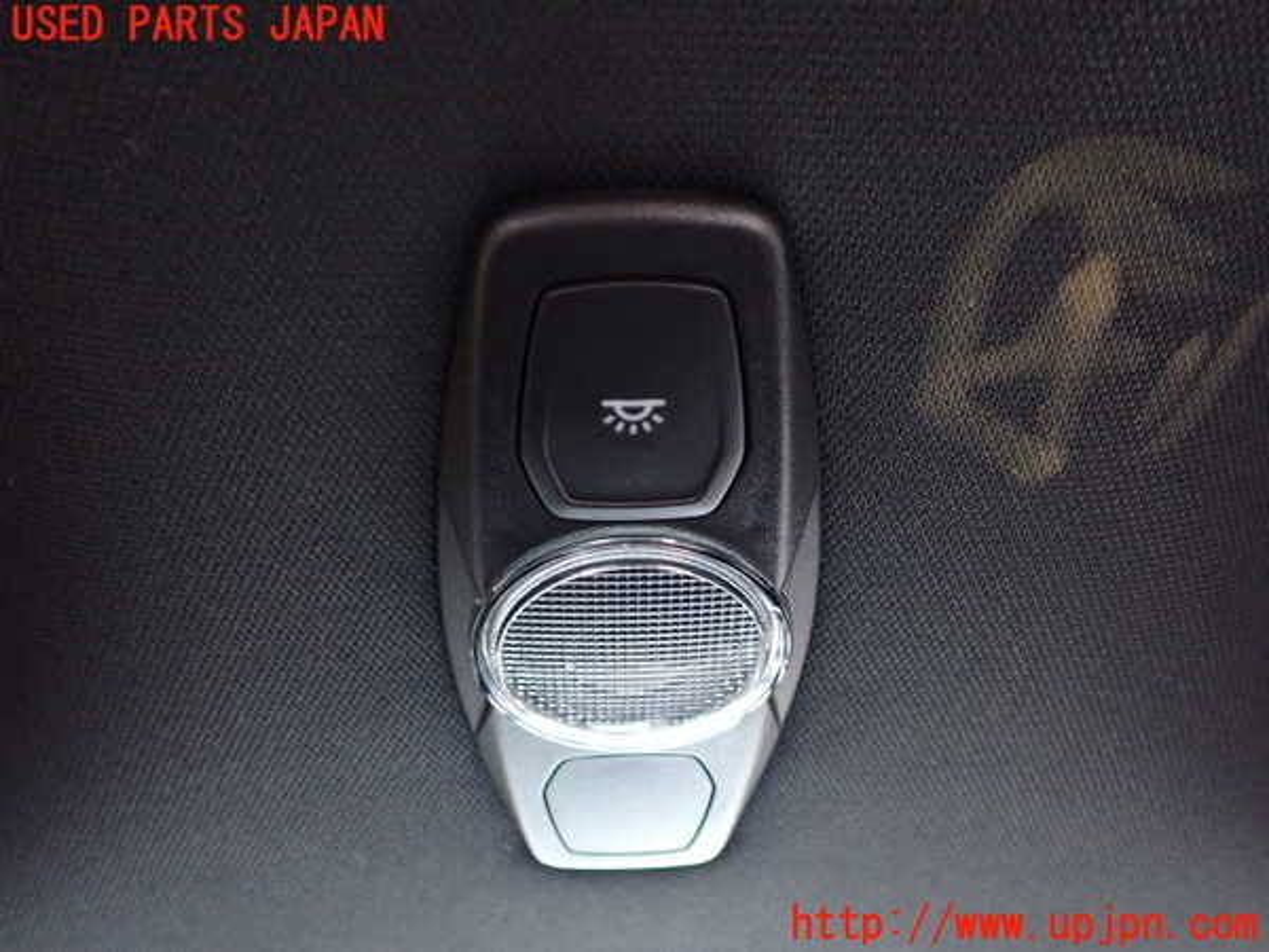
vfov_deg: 46.8
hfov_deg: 60.0
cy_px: 476
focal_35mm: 30
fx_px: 1100
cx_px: 634
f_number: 2.3
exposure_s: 1/8
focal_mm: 5.4
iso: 800
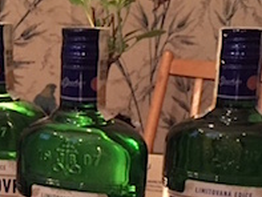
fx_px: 613
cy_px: 202
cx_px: 49
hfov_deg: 23.7
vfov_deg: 17.7
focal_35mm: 81
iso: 800
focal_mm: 4.15
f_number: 2.2
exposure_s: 1/15
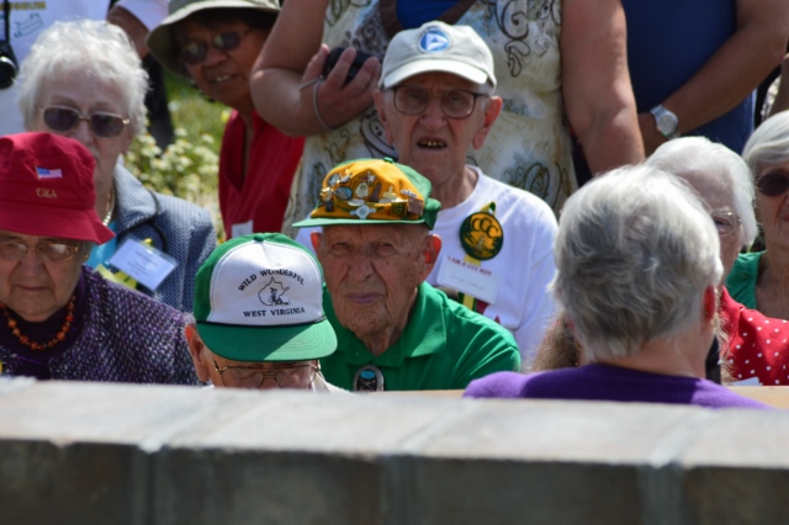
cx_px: 394
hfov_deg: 4.6
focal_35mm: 450
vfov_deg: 3.1
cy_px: 262
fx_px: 9857
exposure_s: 1/400
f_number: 11
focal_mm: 300
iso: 400
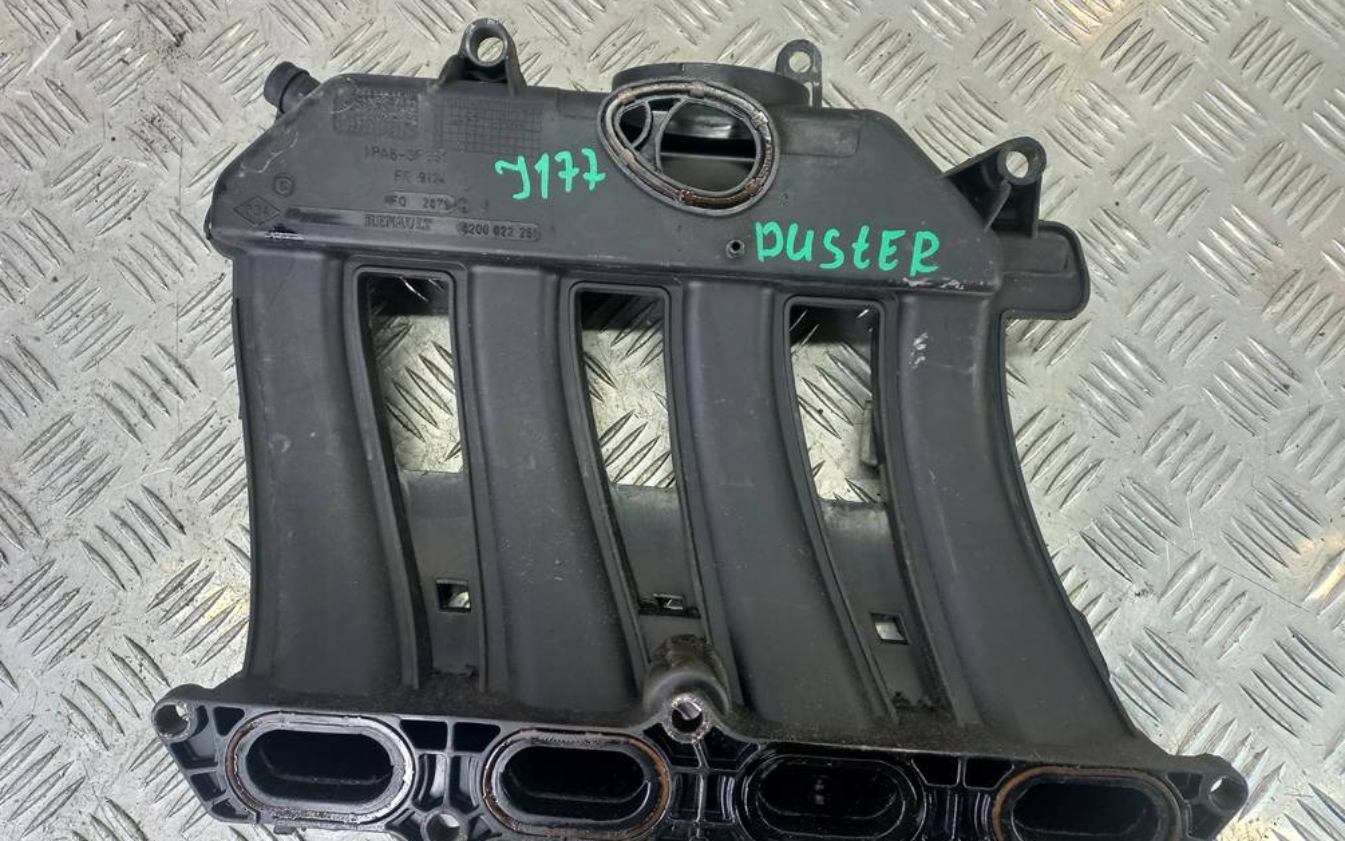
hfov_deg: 68.4
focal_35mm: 27
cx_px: 672
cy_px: 442
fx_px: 990
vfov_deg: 46.0
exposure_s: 1/50
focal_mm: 4.6
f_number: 1.8
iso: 64
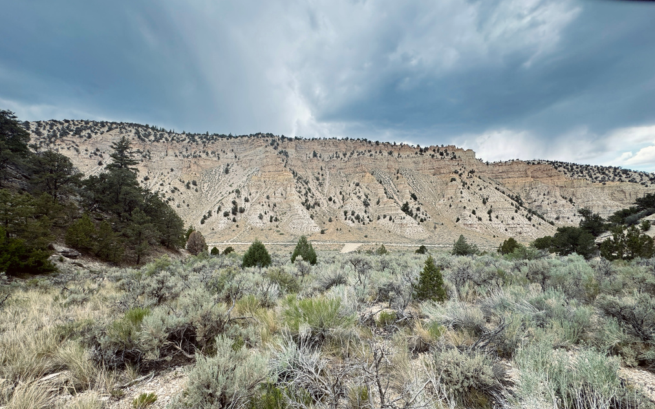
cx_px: 330
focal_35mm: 15
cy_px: 241
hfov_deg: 101.5
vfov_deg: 74.1
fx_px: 268
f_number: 2.2
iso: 40
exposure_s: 1/184
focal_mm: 2.22
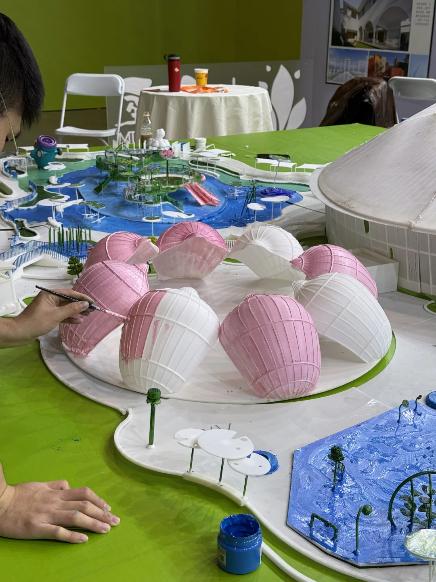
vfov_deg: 39.7
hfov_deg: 30.3
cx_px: 218
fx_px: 806
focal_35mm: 48
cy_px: 291
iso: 64
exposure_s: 1/100
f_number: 1.78
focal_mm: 6.76
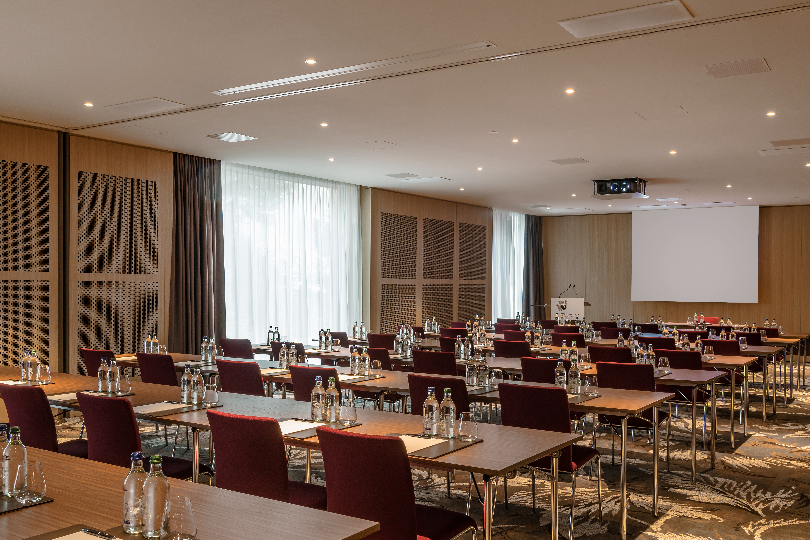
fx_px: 765
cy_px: 282
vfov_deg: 38.9
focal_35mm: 34
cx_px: 412
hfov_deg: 55.8
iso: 160
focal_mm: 32
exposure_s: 2.5
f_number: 18
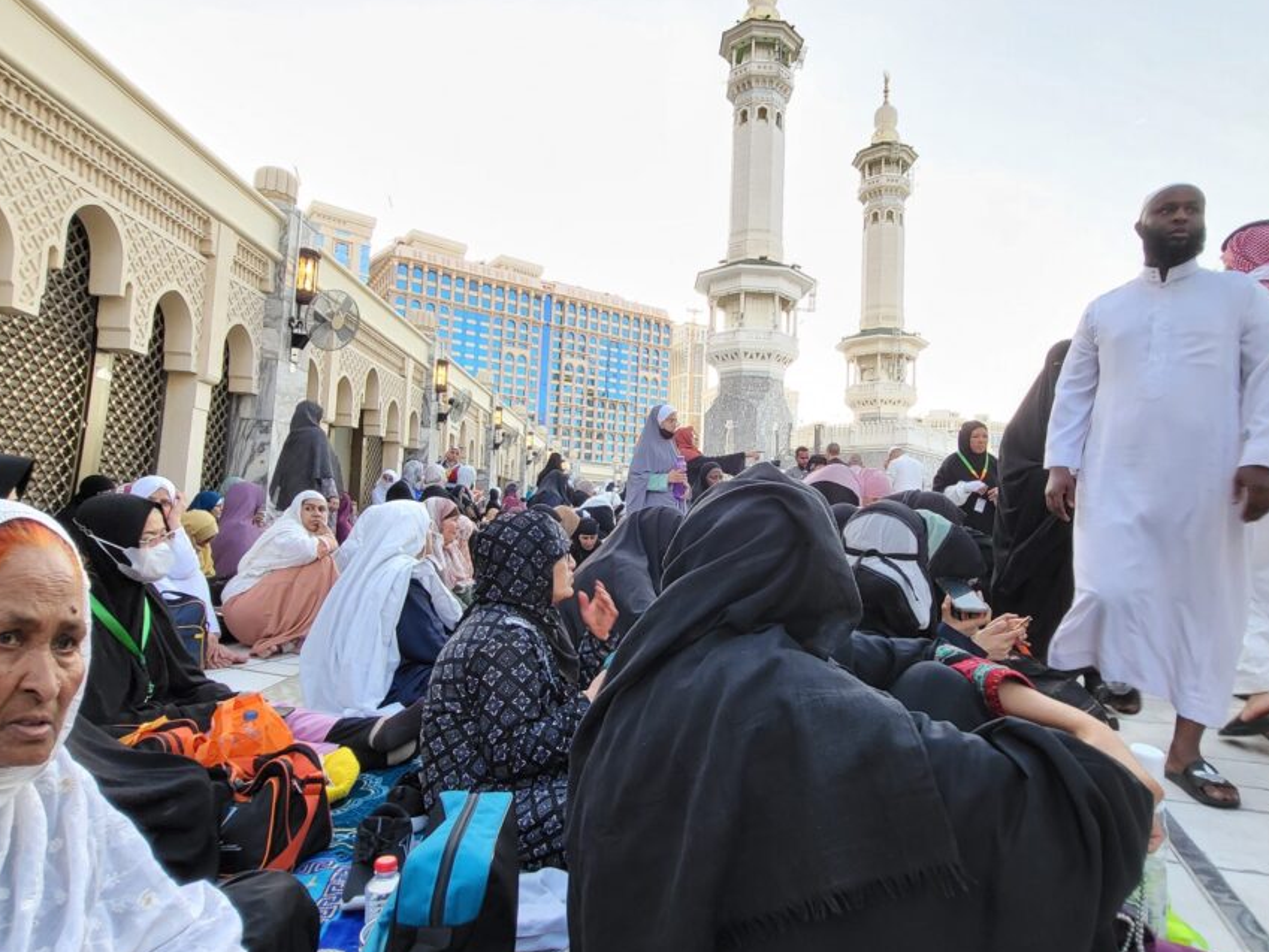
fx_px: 623
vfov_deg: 74.7
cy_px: 492
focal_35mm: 17
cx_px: 710
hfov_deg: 90.6
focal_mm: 1.74
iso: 50
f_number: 2.2
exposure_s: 1/60
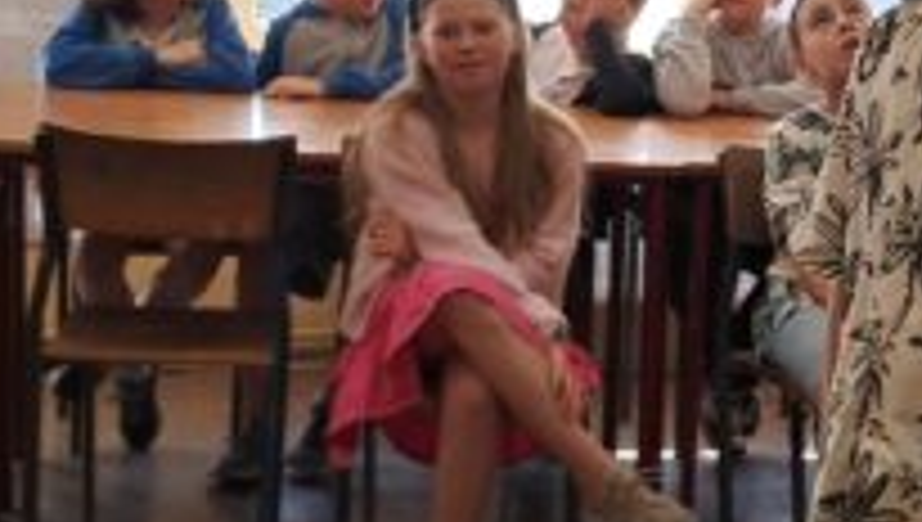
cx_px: 891
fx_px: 2693
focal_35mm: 110
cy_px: 256
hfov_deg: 19.0
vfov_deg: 11.1
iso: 50
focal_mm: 4
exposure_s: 1/100
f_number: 1.8
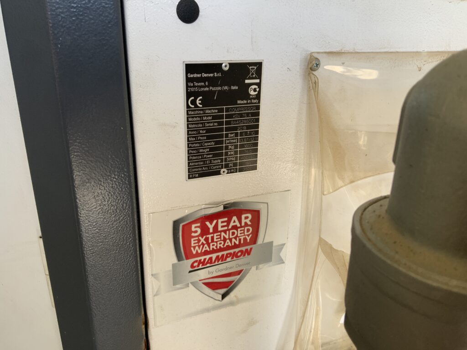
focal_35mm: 29
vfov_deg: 48.2
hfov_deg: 61.7
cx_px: 234
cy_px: 175
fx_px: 391
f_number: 1.8
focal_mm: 3
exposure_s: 1/122
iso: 32
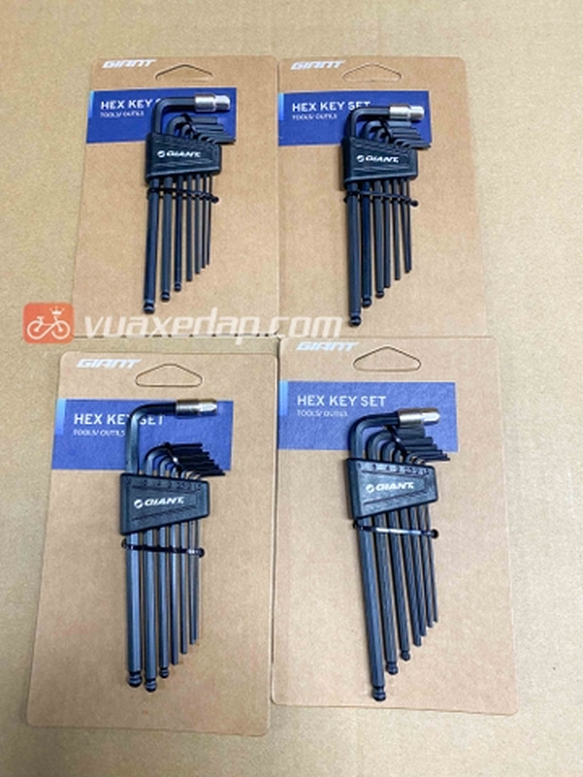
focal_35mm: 26
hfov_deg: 53.1
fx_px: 584
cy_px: 388
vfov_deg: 67.3
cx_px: 292
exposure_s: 1/60
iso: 125
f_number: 1.8
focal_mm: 4.25
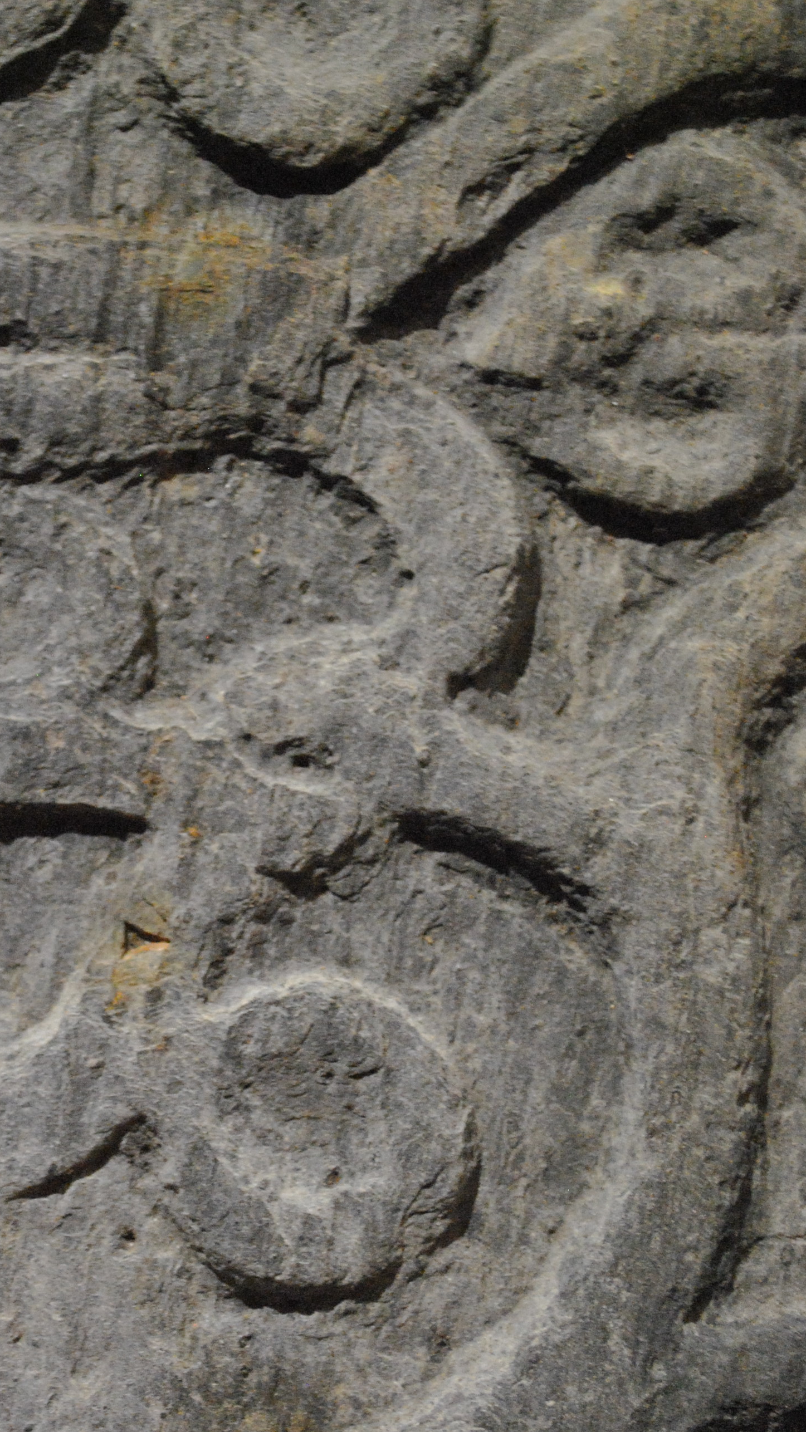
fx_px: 3419
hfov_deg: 13.3
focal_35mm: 90
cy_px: 713
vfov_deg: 23.7
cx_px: 51
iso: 1600
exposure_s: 1/30
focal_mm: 38
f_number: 5
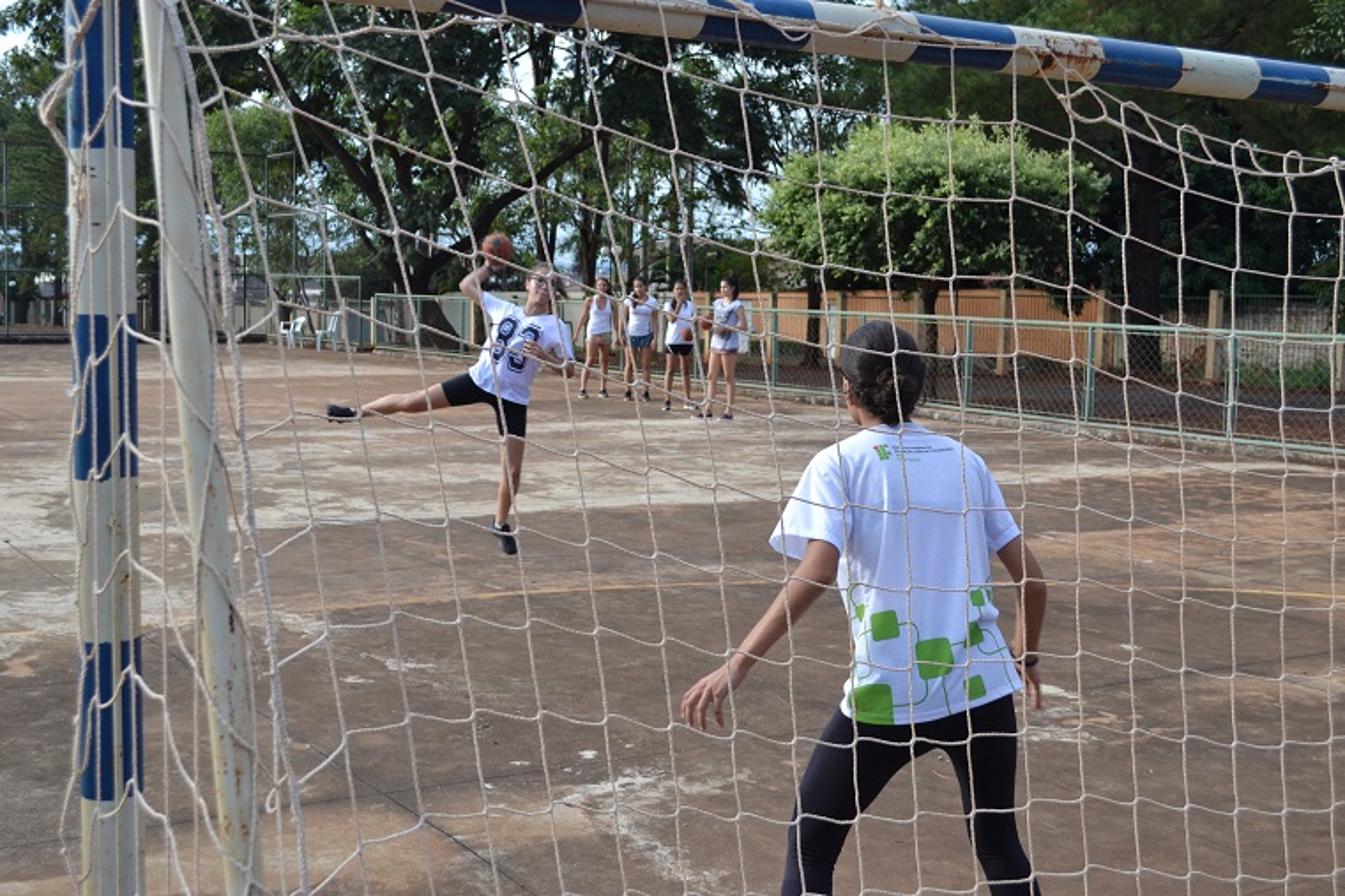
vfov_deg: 29.9
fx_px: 1681
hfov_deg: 43.6
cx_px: 672
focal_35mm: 45
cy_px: 448
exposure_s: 1/160
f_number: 6.3
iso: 100
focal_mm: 30
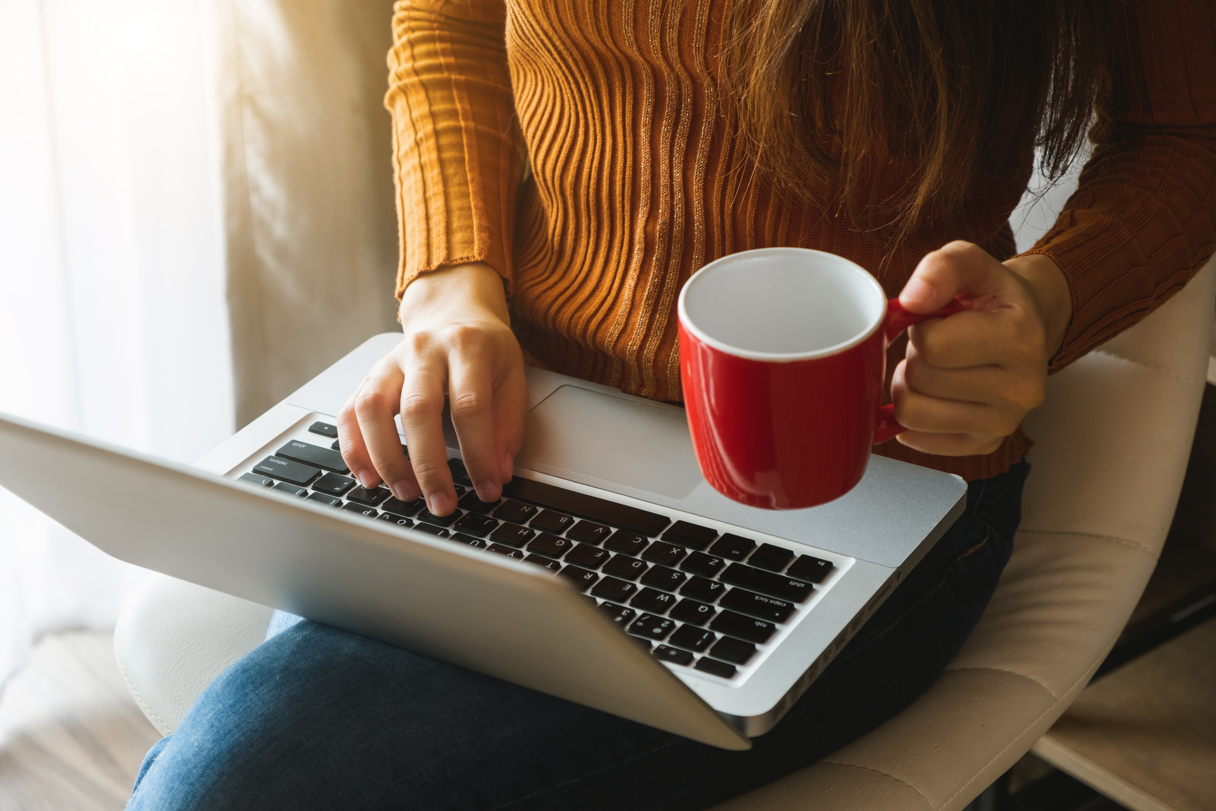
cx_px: 608
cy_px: 406
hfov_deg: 24.5
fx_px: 2803
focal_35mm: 83
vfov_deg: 16.5
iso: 400
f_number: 4.5
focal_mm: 55
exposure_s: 1/25
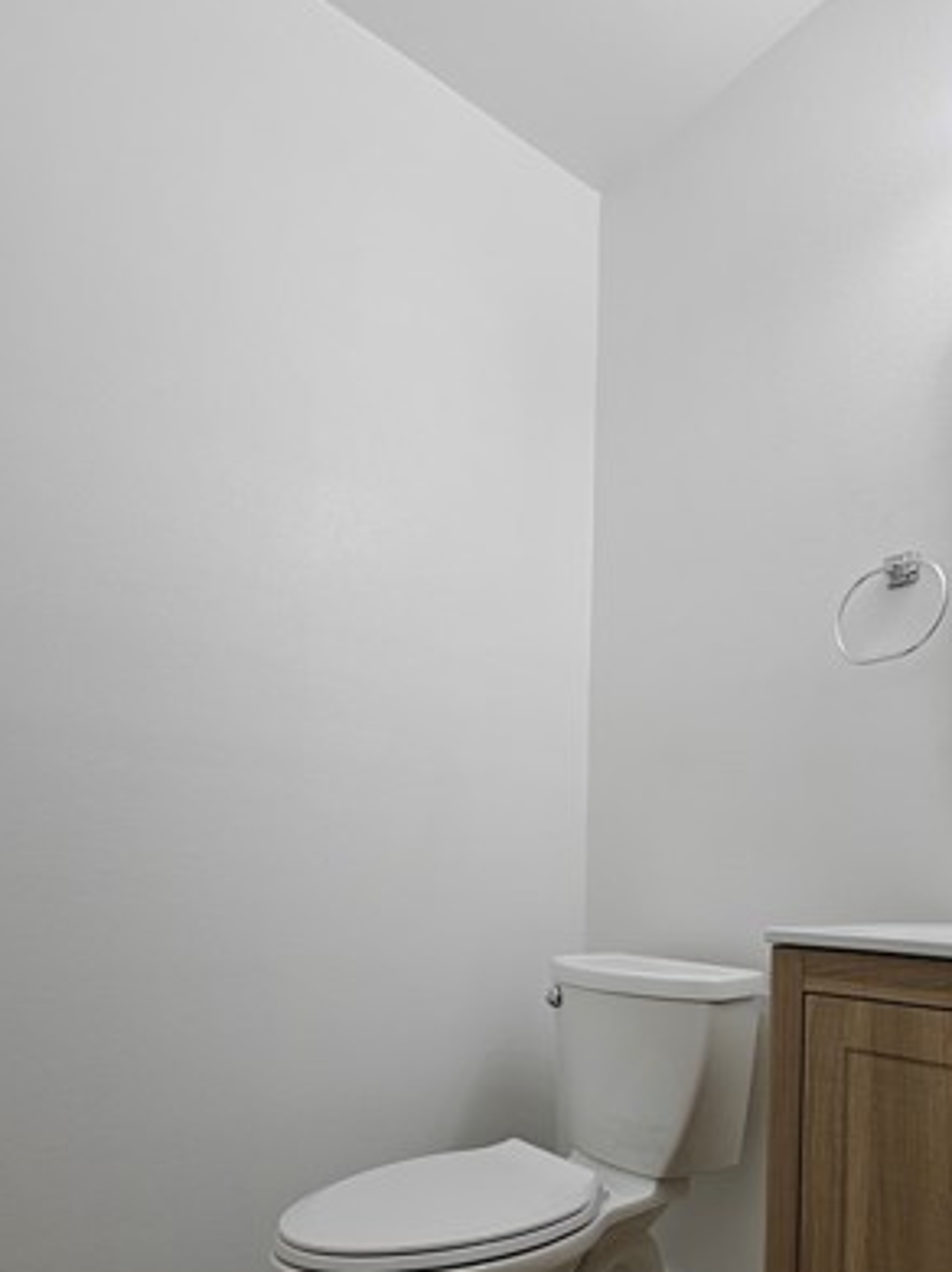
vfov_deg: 70.5
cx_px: 642
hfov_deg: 57.4
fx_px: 844
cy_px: 903
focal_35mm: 23
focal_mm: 2.59
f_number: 2.2
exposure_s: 1/120
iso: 80
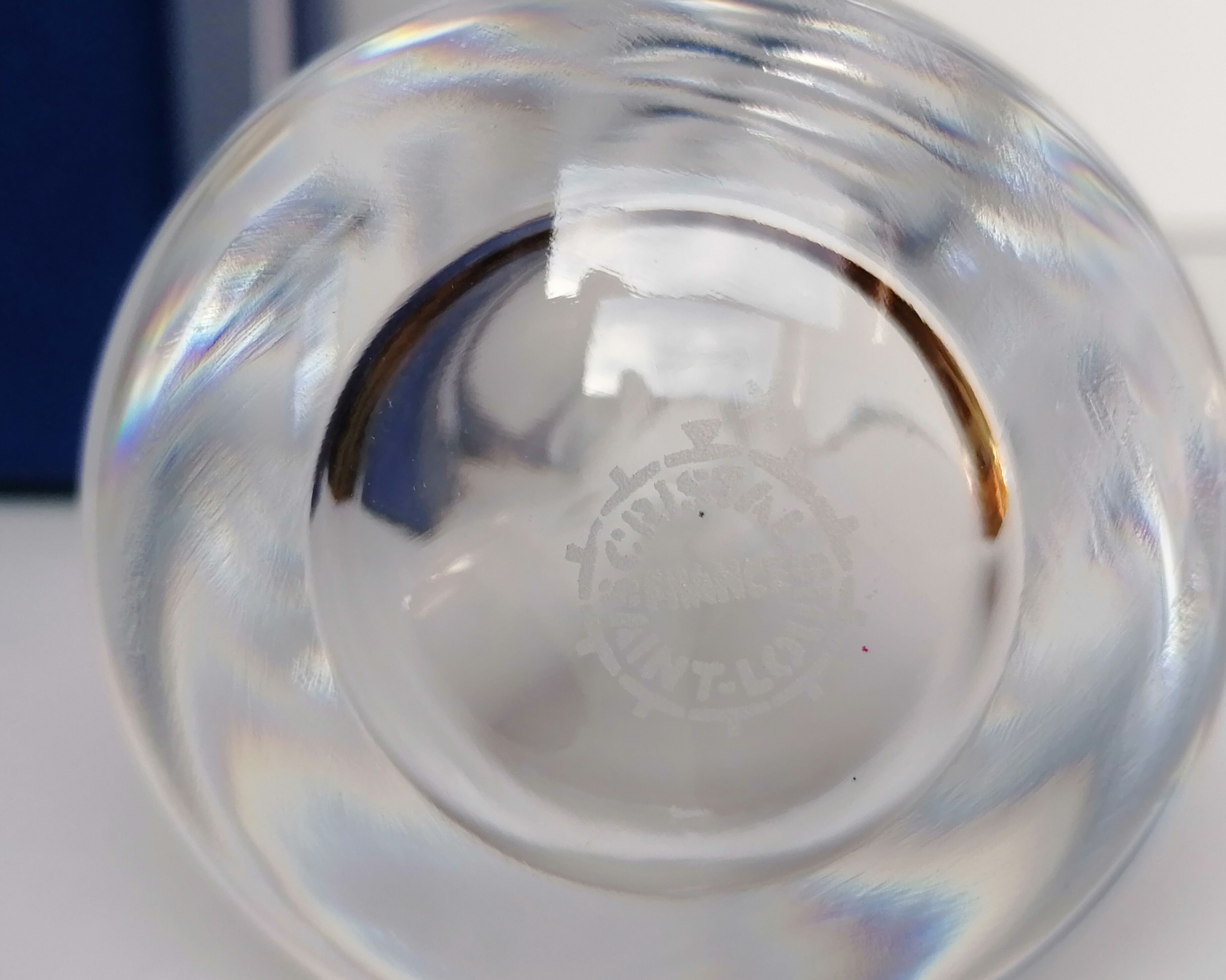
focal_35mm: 57
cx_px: 626
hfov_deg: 33.0
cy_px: 489
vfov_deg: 26.7
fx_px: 2068
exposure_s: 1/154
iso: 50
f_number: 1.8
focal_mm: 4.75
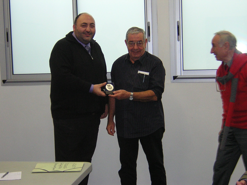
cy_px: 92
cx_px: 124
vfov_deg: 19.9
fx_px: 528
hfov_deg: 26.3
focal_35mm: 74
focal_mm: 9.6
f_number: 3.8
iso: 400
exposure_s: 1/60.1
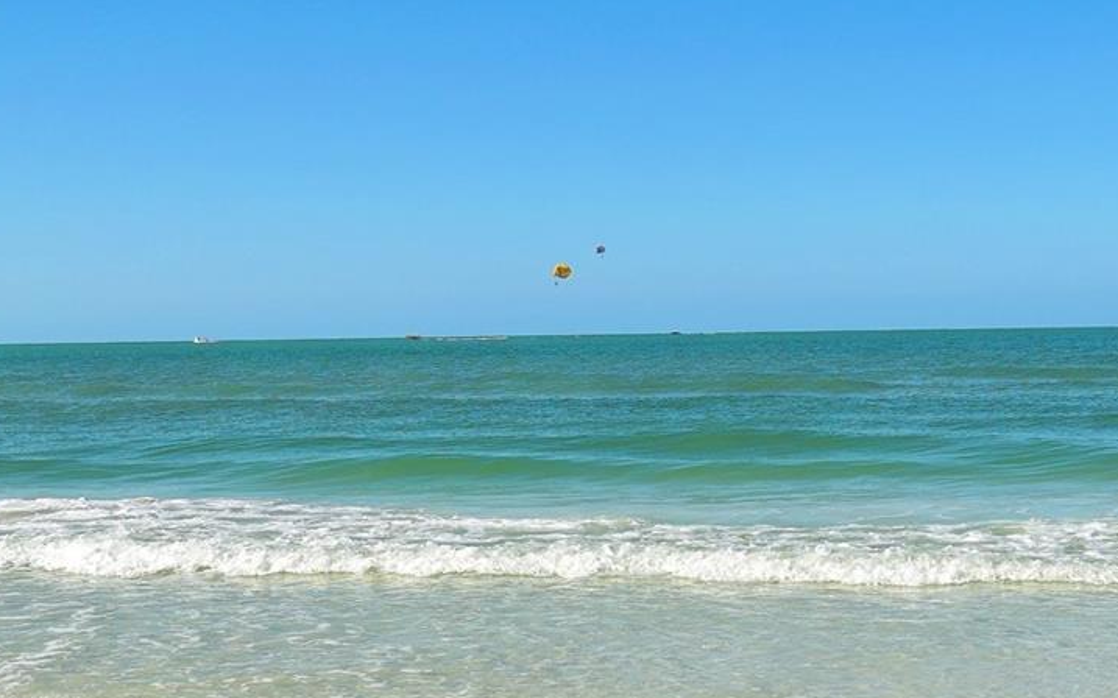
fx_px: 2011
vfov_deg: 19.6
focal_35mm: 66
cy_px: 469
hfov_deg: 30.9
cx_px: 705
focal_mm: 29
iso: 100
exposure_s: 1/500
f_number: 8
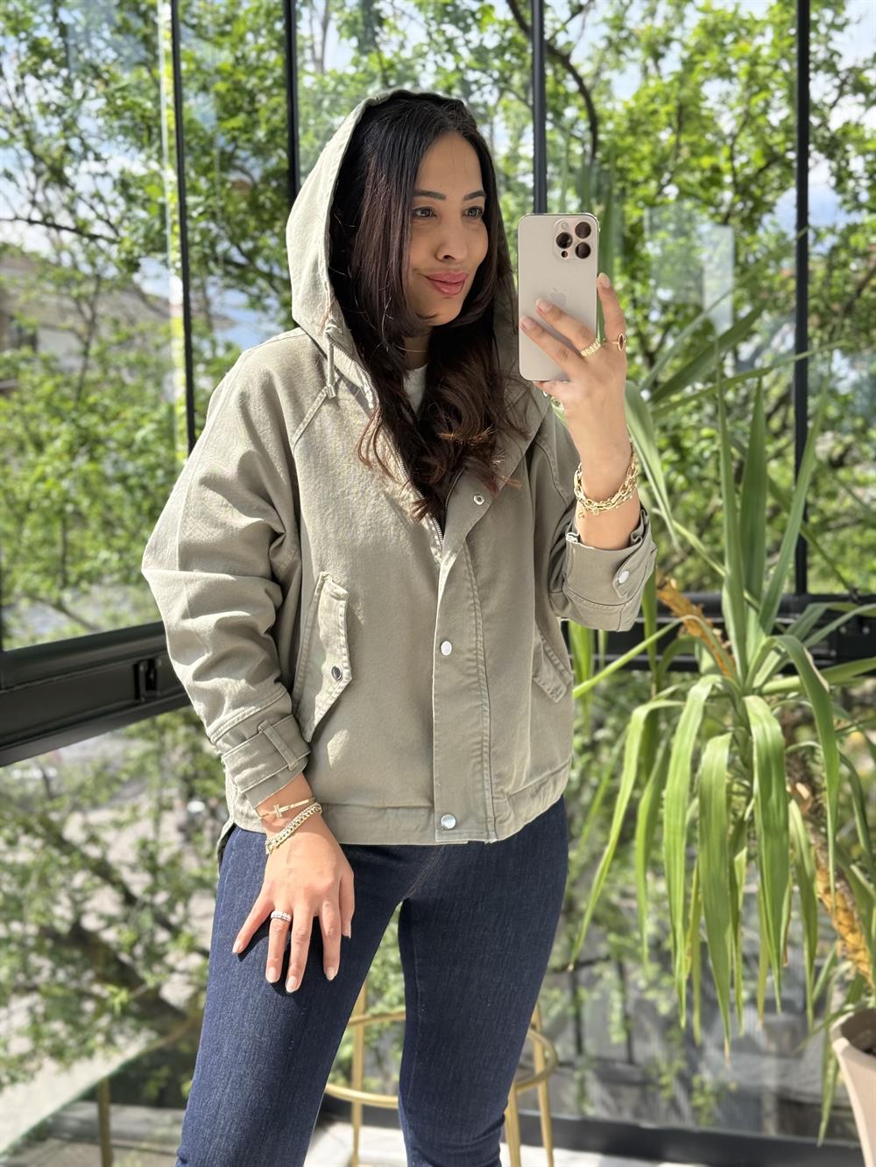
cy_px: 584
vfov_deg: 39.7
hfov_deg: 30.3
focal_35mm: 48
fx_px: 1619
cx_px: 438
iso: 100
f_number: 1.78
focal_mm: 6.76
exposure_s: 1/484
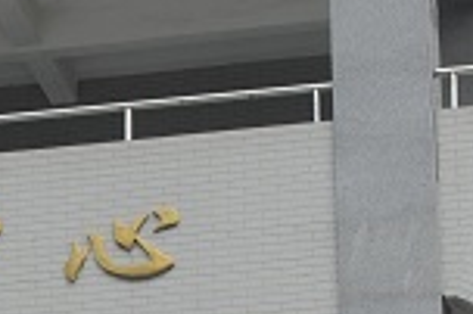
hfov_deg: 6.8
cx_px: -391
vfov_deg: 4.6
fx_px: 3872
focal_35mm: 295
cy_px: 499
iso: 250
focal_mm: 70
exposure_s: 1/250
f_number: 10
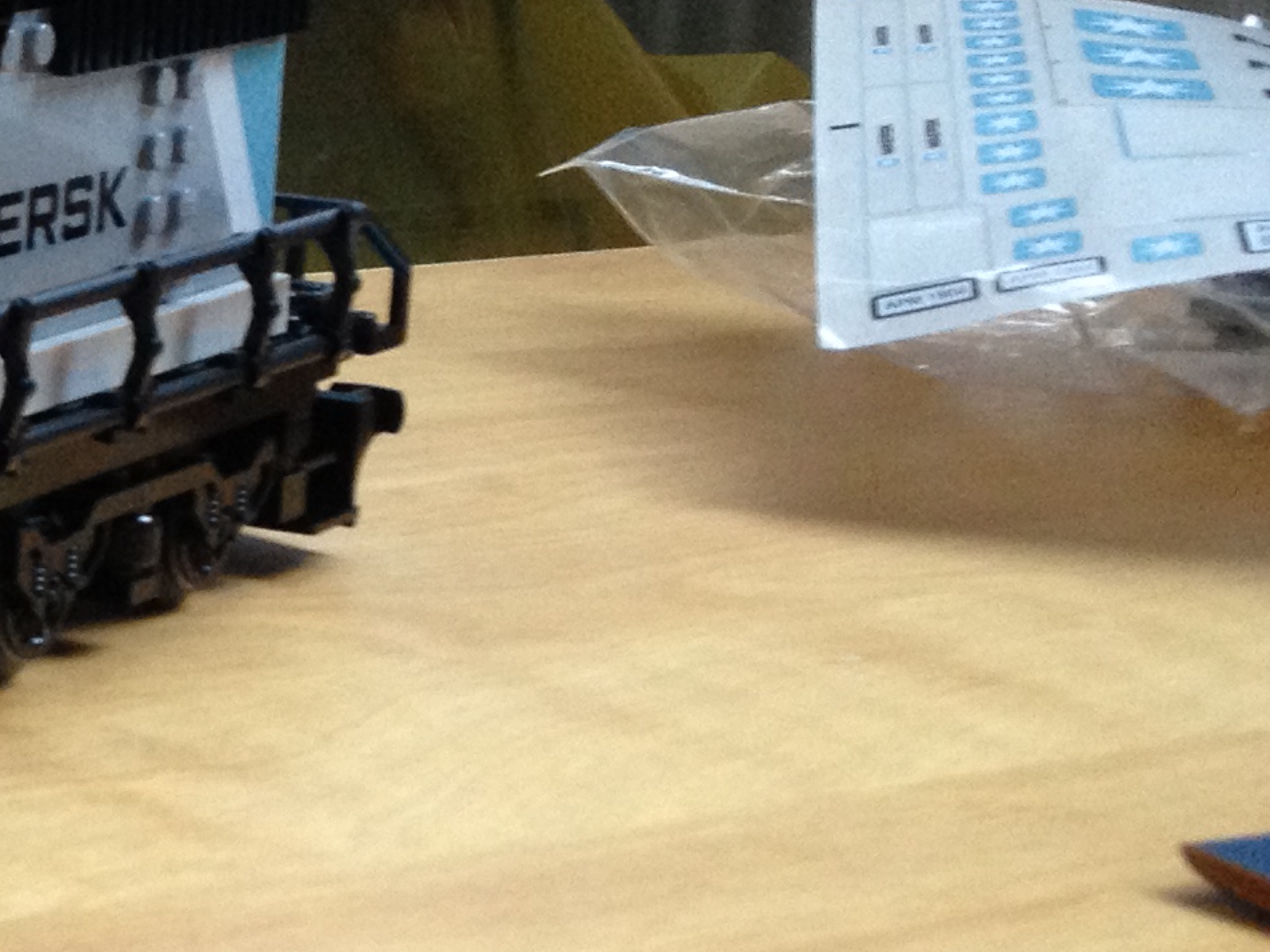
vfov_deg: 12.3
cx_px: -487
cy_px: 623
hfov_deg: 15.4
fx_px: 4403
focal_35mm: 120
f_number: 2.4
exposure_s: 1/20
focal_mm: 4.28
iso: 160
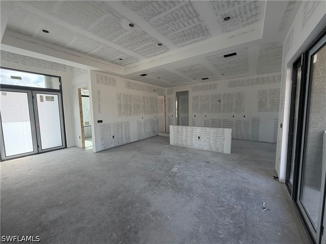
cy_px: 122
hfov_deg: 102.1
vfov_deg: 85.7
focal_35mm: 14
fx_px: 132
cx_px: 163
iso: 64
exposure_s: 1/202
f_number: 2.2
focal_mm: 2.22
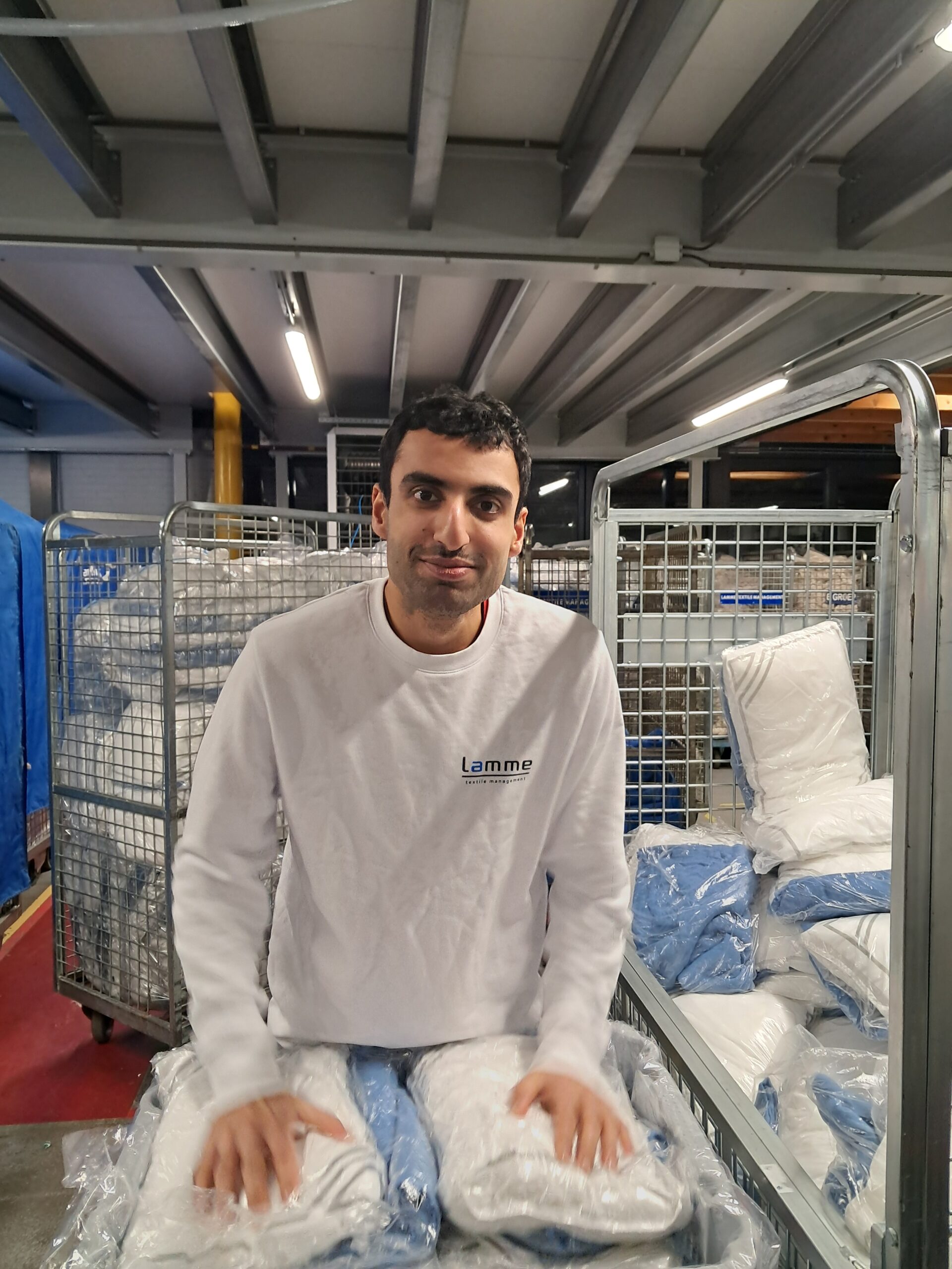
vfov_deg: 65.3
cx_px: 476
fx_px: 990
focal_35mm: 27
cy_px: 634
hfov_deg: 51.4
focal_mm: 4
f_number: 1.8
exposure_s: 1/50
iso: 200
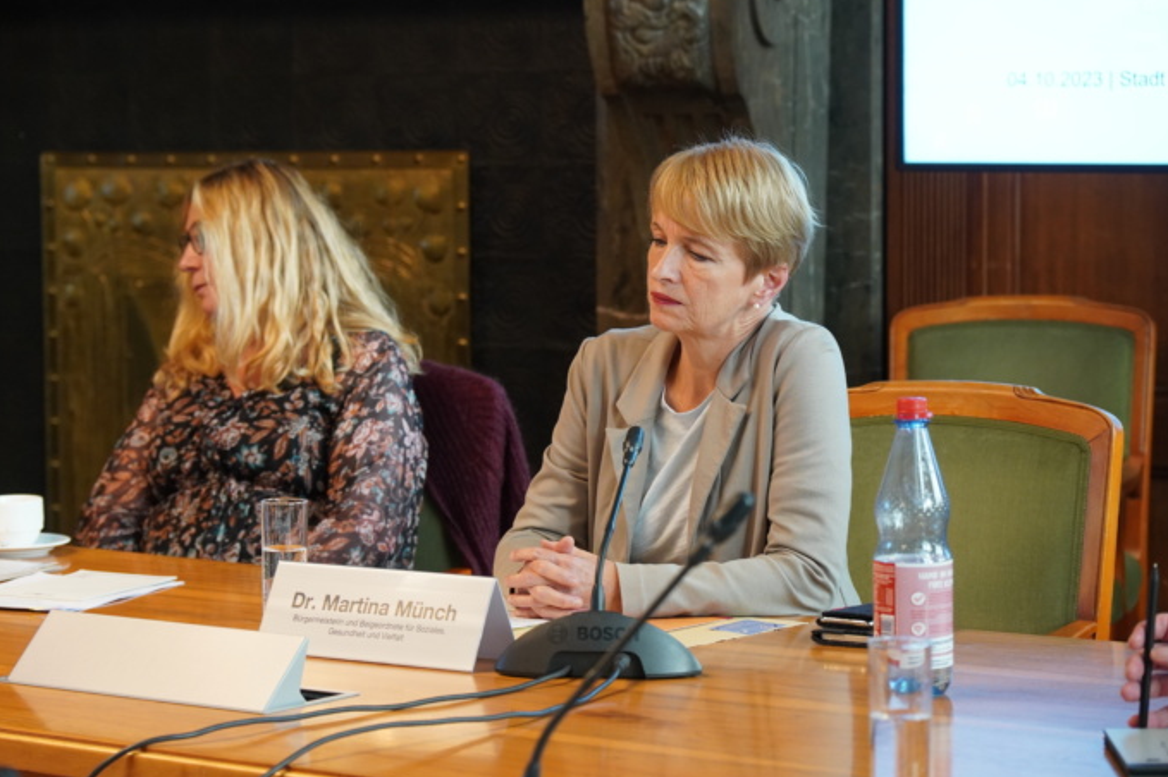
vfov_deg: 12.7
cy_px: 388
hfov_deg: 18.9
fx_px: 3502
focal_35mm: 108
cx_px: 583
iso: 1600
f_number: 4
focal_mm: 70
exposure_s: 1/160
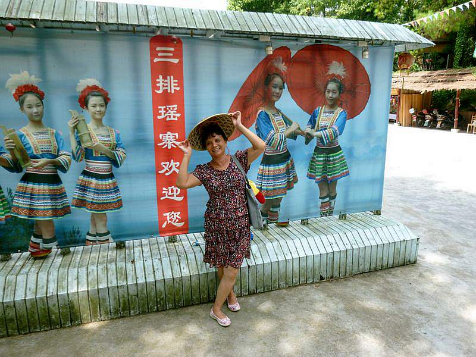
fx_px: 344
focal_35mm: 25
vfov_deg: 54.9
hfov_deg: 69.4
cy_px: 178
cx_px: 238
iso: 80
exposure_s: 1/100
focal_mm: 4.5
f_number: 3.3
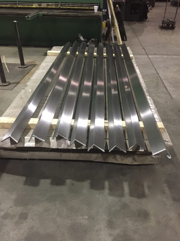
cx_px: 93
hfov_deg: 46.8
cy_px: 122
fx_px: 208
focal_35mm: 30
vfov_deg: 60.0
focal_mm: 4.15
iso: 250
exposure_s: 1/30
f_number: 2.2
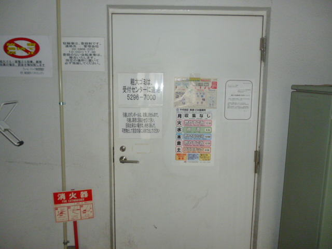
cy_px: 124
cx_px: 166
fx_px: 269
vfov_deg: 49.7
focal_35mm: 28
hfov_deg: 63.4
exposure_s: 1/60
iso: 250
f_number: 3.1
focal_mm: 5
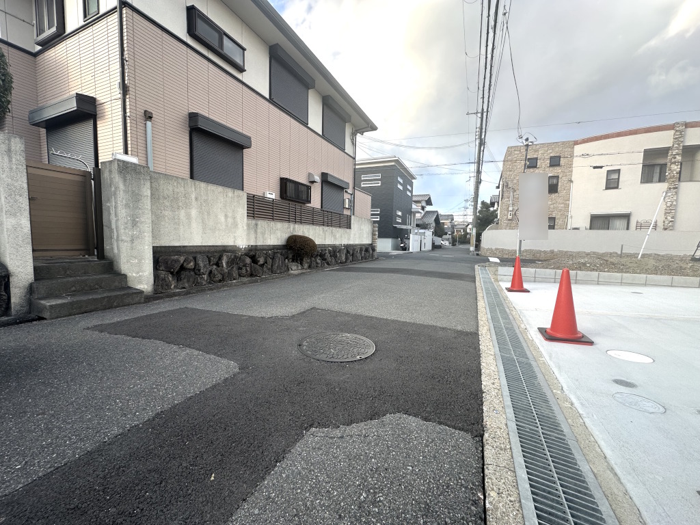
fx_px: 283
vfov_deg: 85.7
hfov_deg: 102.1
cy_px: 262
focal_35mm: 14
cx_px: 350
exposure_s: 1/284
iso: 40
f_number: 2.2
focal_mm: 2.22
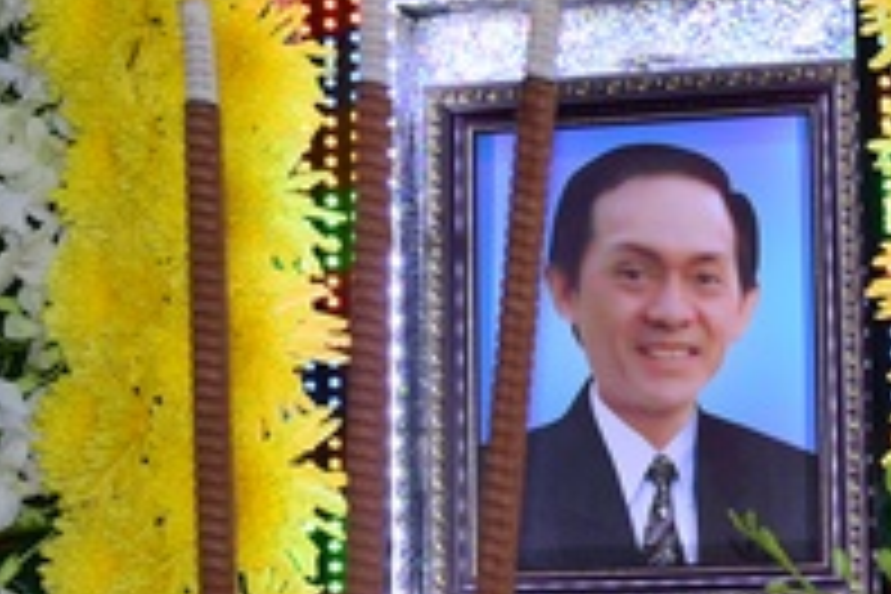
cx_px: 792
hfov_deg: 16.2
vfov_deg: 10.9
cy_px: 76
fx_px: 3094
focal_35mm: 125
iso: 320
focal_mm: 38
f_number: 4
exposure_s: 1/80
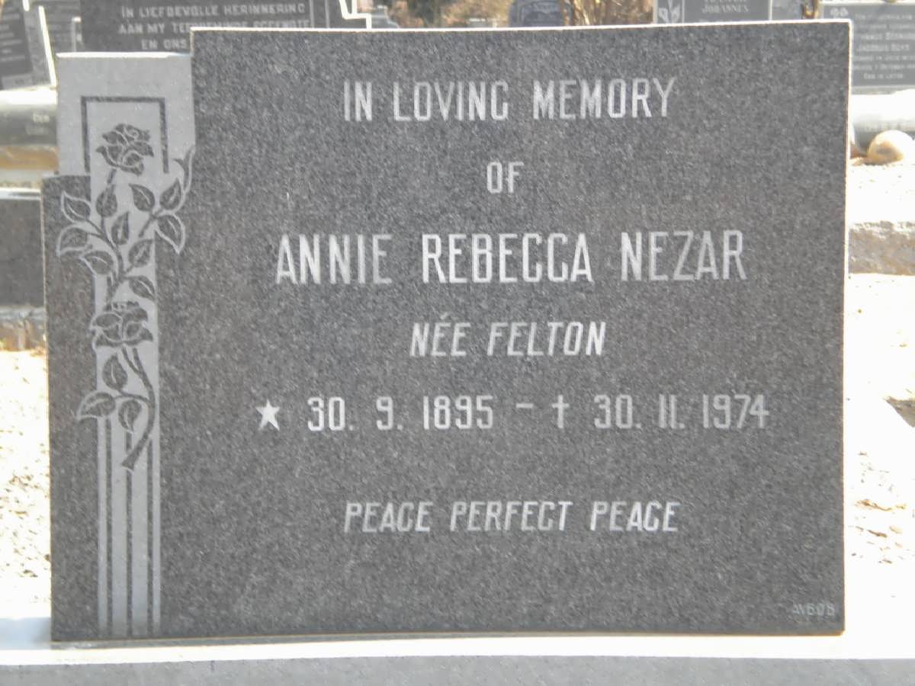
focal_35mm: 96
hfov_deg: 20.4
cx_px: 458
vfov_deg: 15.4
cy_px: 343
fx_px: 2538
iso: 80
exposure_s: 1/58.8
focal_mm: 17.3
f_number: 5.7
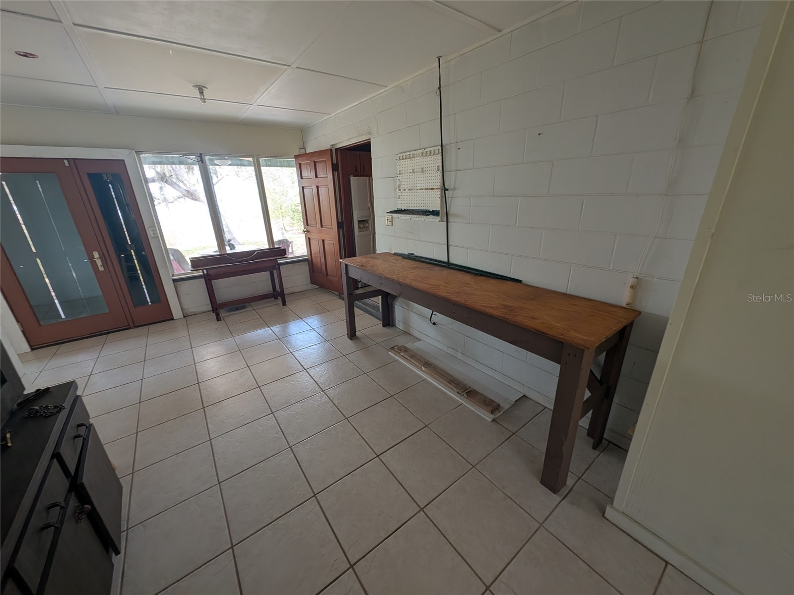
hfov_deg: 110.5
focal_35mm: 12
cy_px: 298
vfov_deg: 94.5
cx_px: 397
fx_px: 275
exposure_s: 1/47.1
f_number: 1.95
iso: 57
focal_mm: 2.23
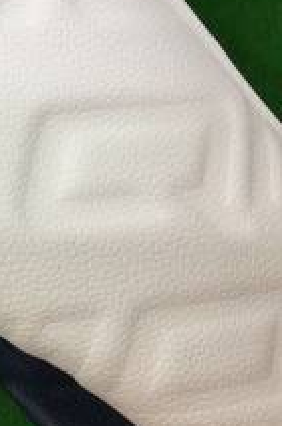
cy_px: 164
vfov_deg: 20.8
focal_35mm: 98
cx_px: -167
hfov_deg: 13.0
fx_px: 1155
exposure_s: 1/30
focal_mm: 3.3
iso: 32
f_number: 2.4
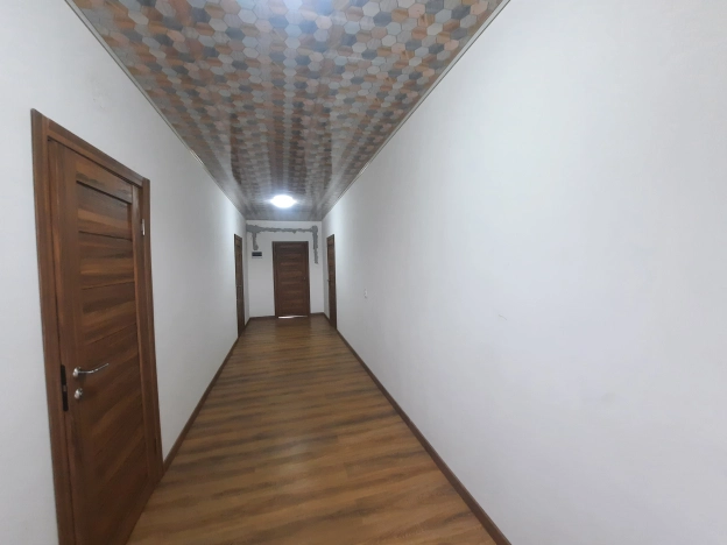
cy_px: 272
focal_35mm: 13
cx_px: 364
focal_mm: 1.74
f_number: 2.2
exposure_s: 1/25
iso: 200
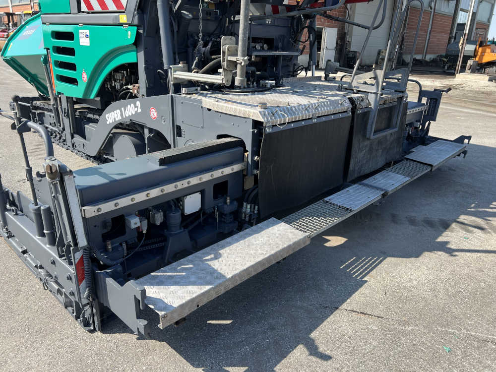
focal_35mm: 26
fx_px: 373
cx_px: 248
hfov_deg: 67.3
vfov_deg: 53.1
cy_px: 186
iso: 50
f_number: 1.5
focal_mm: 5.7
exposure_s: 1/1412
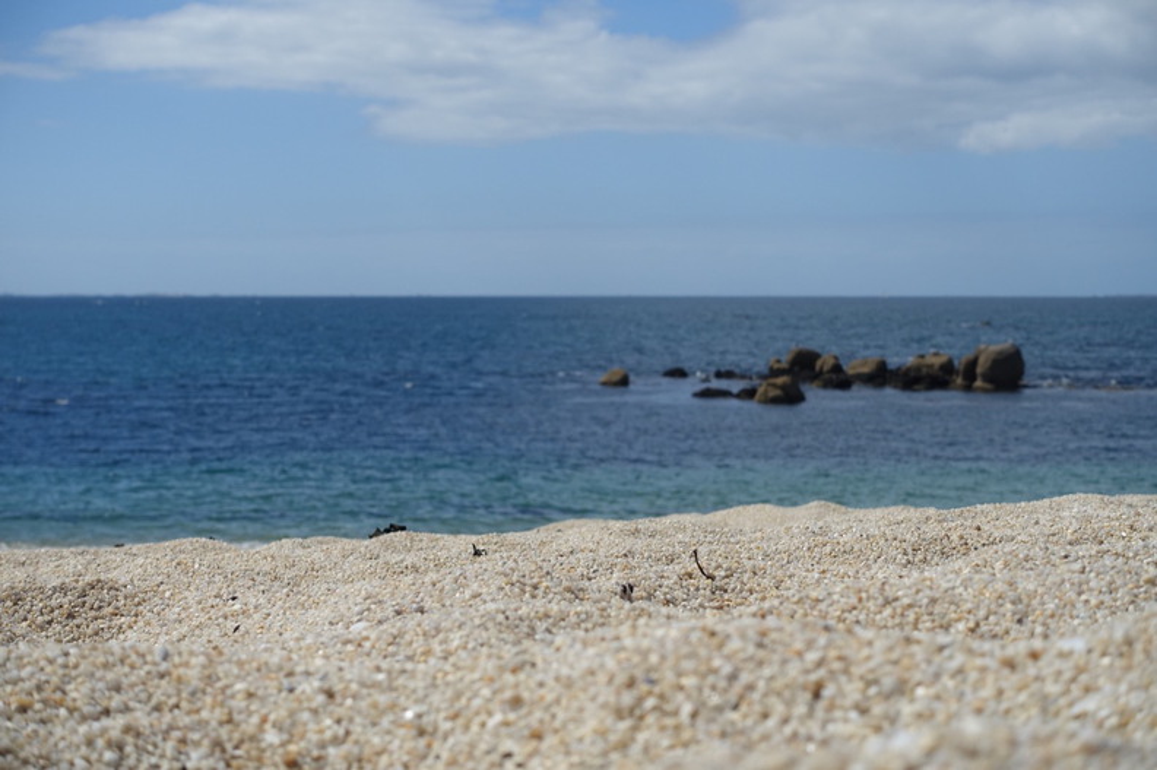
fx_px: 2248
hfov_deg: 28.9
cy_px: 385
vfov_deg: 19.4
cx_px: 578
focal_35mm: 70
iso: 125
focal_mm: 25.7
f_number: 5.6
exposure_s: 1/160
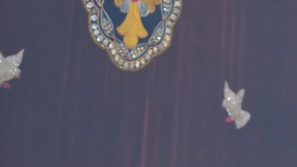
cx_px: 302
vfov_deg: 4.4
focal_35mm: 272
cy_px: 296
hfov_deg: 7.9
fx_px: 2140
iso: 1600
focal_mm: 55
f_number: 5.6
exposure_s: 1/60
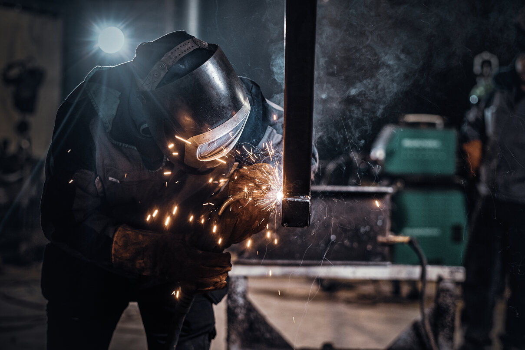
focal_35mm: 84
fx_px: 1225
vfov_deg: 16.3
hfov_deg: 24.2
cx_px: 262
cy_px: 175
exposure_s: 1/125
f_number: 2.2
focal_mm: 56
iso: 640
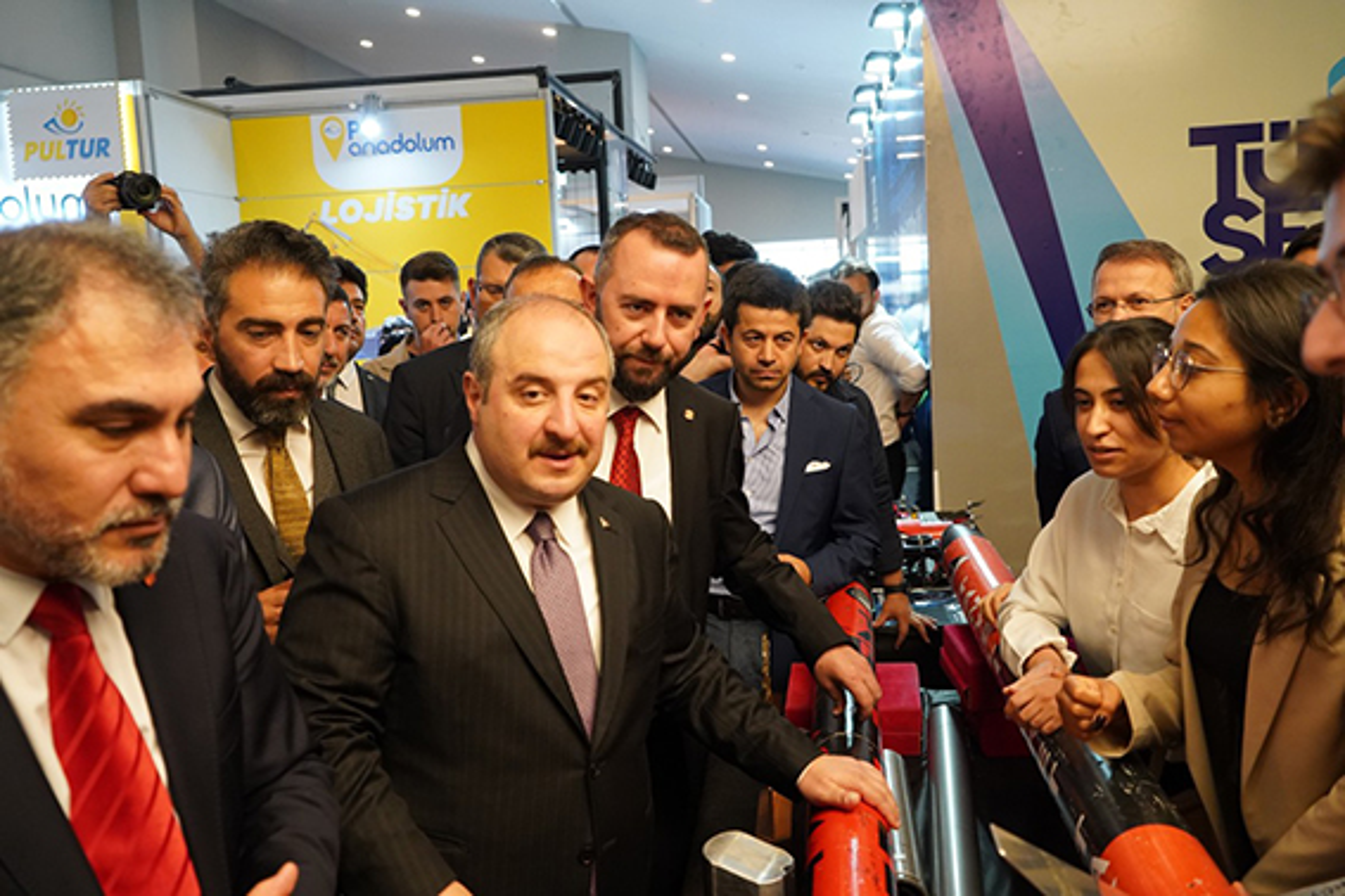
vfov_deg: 41.1
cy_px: 448
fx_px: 1195
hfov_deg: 58.7
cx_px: 672
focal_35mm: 32
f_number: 4.5
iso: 5000
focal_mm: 32
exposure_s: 1/250
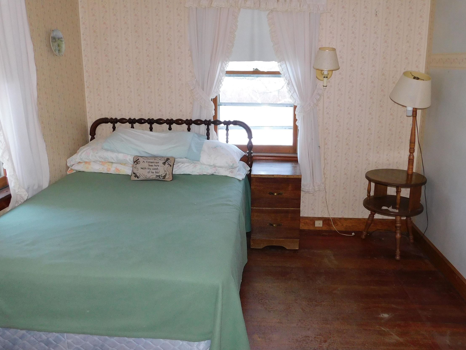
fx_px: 431
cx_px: 242
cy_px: 162
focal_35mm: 32
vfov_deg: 44.1
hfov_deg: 56.8
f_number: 3
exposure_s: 1/30
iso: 200
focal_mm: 4
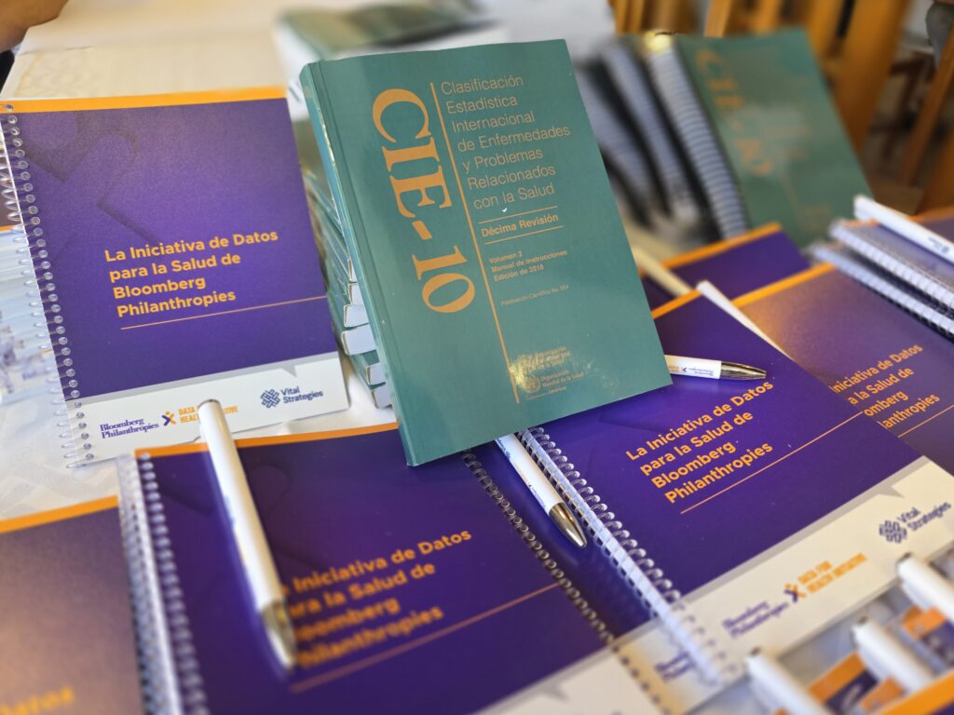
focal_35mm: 23
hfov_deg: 73.9
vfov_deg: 58.9
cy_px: 358
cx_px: 477
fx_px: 634
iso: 500
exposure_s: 1/100
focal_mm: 6.3
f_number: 1.7
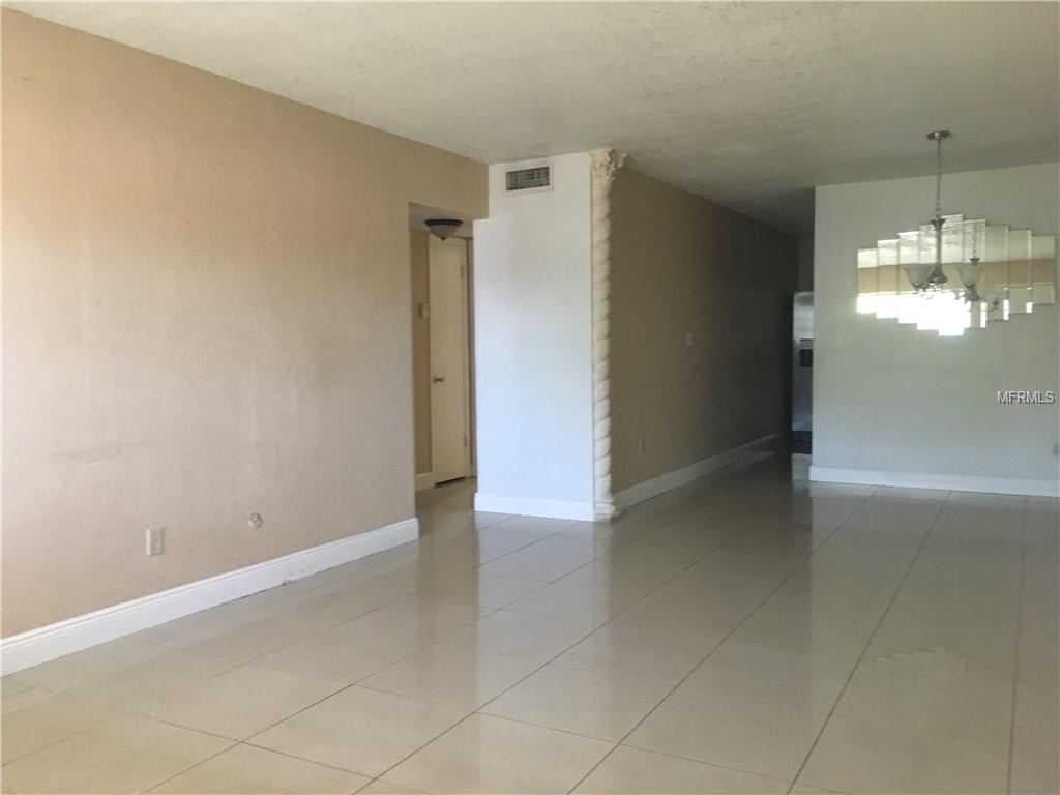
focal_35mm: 29
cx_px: 530
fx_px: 888
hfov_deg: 61.7
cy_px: 398
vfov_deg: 48.2
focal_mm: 4.15
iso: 200
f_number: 2.2
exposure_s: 1/30
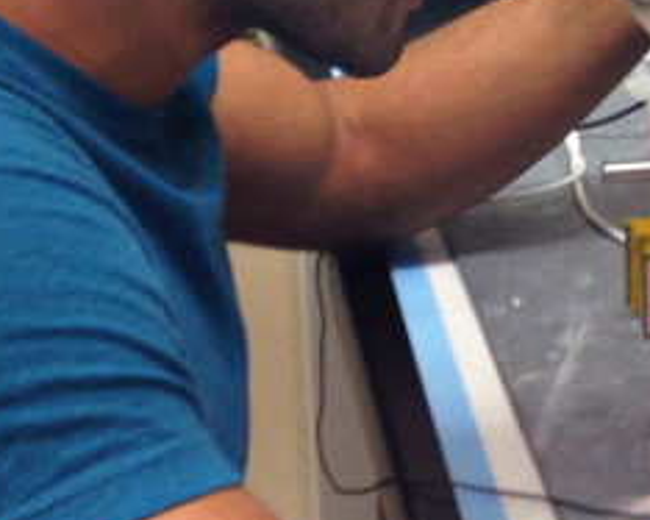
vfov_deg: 10.9
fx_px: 2711
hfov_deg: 13.3
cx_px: 808
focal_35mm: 141
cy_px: 50
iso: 50
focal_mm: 4.12
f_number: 2.4
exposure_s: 1/24
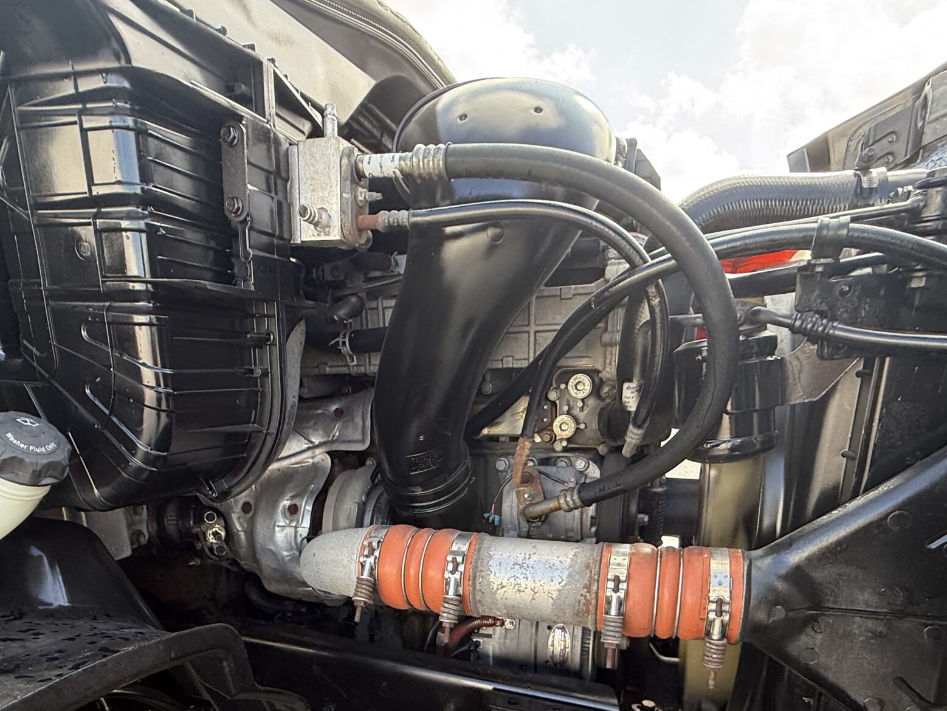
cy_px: 577
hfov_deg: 73.9
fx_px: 629
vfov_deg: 54.5
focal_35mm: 23
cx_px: 448
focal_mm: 2.22
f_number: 2.2
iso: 64
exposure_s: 1/154
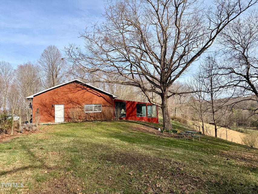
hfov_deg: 71.6
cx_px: 129
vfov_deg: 56.8
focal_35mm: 24
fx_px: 179
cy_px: 97
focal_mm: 6.76
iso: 80
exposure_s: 1/3021
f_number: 1.78
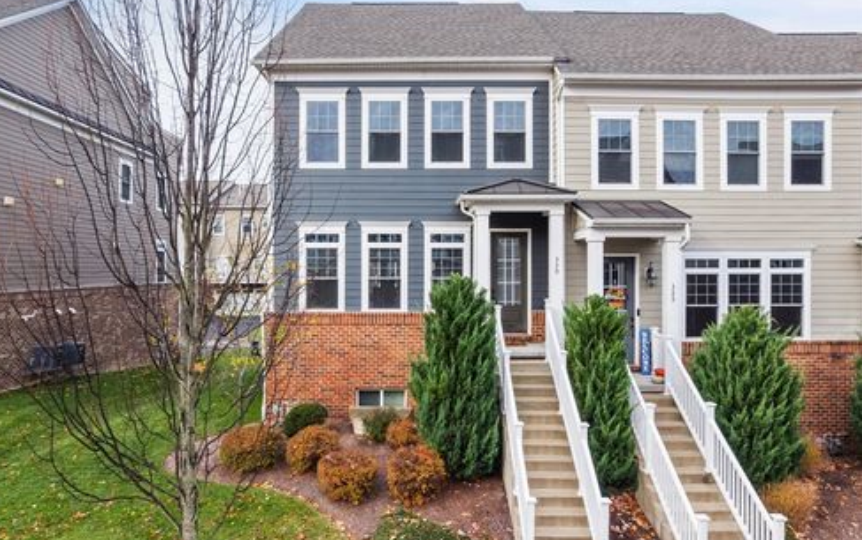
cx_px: 421
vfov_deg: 53.1
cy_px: 268
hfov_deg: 77.1
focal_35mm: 23
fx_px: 541
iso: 100
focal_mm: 8.38
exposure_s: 1/100
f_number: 2.8
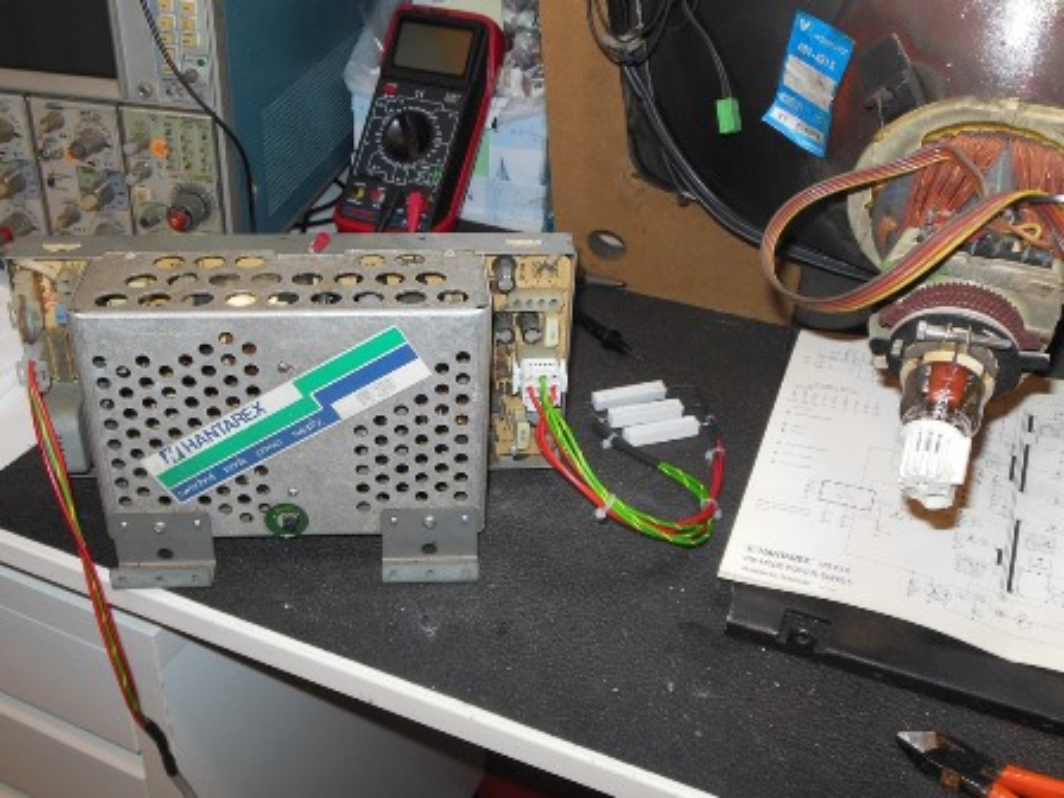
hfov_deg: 55.4
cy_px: 399
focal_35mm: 33
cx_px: 532
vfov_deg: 42.9
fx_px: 1014
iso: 125
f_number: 3.5
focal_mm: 6
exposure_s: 1/30
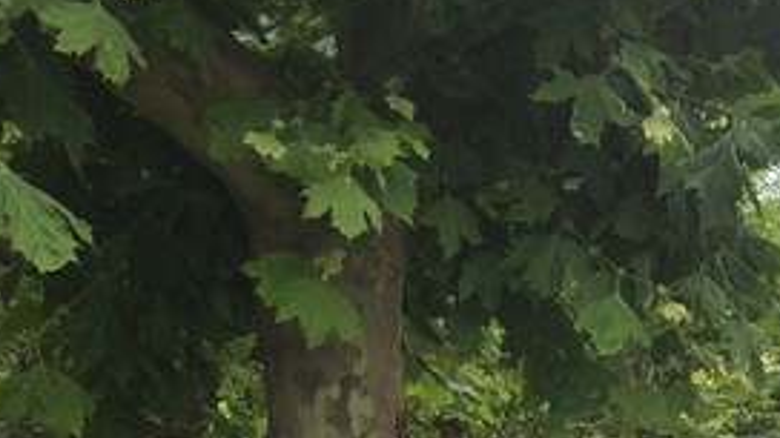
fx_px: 1923
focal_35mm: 93
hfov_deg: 20.3
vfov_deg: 11.8
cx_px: 1101
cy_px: 842
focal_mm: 4.15
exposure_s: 1/519
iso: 32
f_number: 2.2
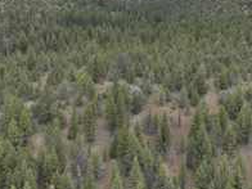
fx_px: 357
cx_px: 149
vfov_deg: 29.4
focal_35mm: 49
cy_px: 60
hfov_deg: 38.8
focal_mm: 12.29
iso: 300
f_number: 2.8
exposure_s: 1/2000
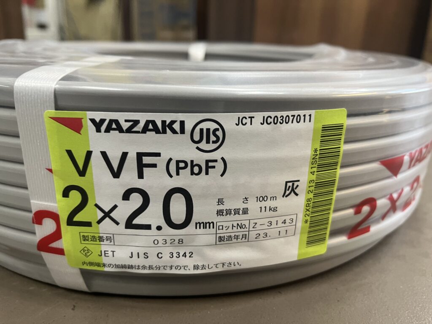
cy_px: 162
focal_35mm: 26
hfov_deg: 67.3
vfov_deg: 53.1
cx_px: 216
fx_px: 324
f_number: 1.6
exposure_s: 1/50
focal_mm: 5.1
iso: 160
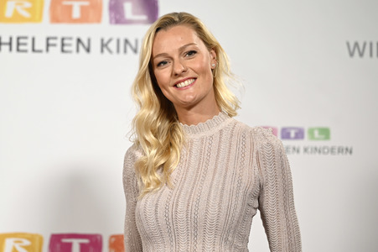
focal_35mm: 125
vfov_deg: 11.0
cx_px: 189
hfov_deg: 16.4
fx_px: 1312
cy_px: 126
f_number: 2.8
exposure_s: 1/200
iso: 500
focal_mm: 125
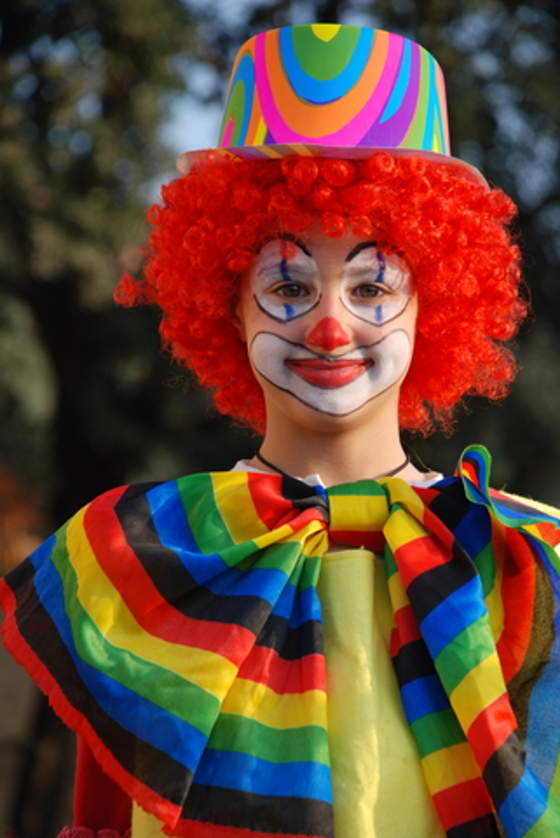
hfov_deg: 6.8
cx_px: 280
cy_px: 419
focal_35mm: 202
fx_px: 4714
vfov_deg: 10.2
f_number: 5.6
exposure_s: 1/125
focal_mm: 135
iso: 125
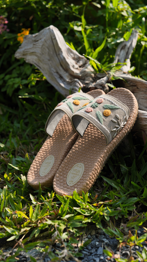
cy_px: 121
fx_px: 547
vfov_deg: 26.8
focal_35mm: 79
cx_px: 89
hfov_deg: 15.3
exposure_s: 1/1000
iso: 200
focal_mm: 70
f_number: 6.3
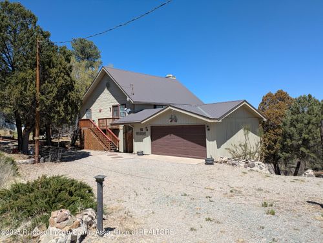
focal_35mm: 25
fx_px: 233
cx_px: 162
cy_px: 122
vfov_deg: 54.9
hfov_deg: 69.4
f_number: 1.89
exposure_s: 1/1776
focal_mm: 5.43
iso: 45
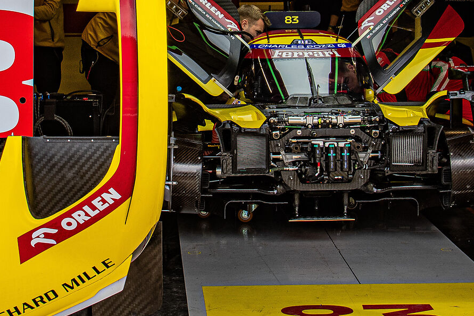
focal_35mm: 97
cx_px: 184
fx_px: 1277
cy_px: 19
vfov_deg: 13.9
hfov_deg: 21.0
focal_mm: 24
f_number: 9
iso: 320
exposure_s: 1/100
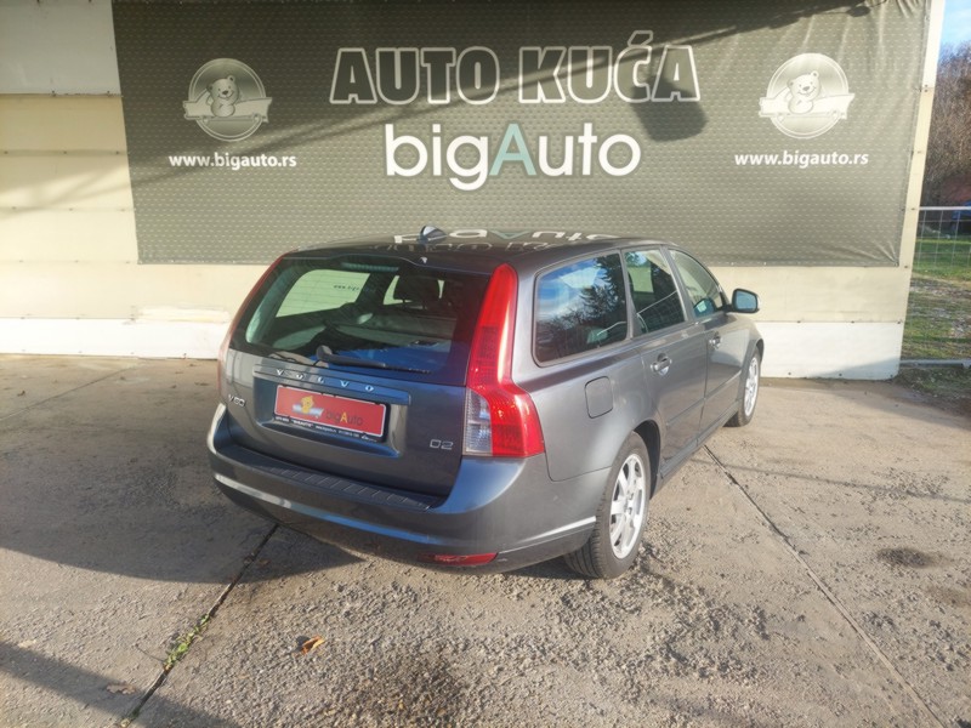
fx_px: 701
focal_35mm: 25
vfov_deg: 54.9
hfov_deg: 69.4
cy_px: 364
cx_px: 486
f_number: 1.8
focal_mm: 5.23
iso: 40
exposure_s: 1/319
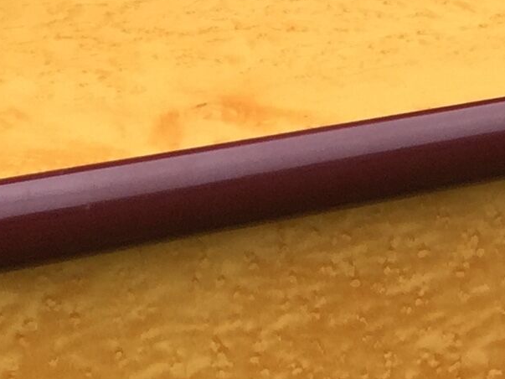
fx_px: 2290
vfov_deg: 9.3
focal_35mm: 157
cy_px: 491
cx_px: 906
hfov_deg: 11.7
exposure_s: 1/1130
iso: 32
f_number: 2.2
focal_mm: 4.15
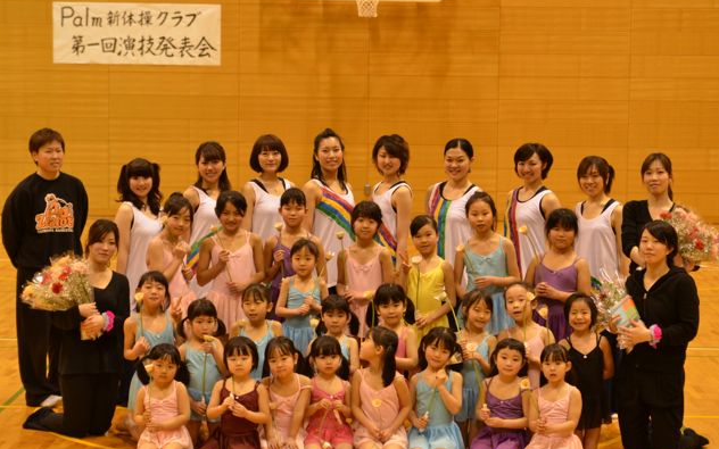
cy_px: 232
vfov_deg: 12.5
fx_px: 2057
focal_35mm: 105
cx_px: 363
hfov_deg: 19.8
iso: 1600
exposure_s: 1/80
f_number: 3.5
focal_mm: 68
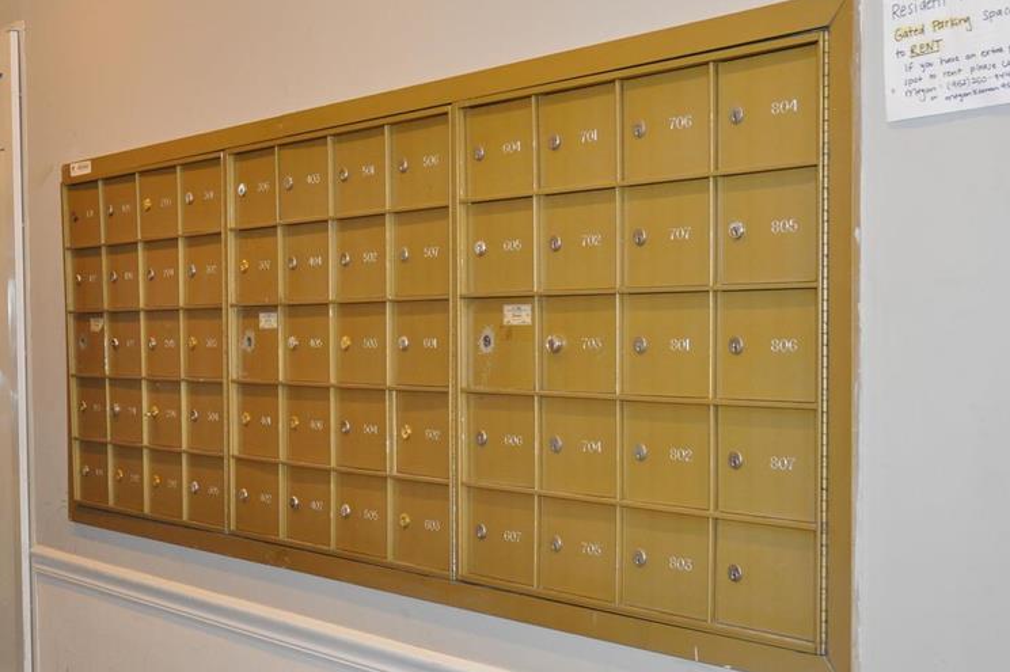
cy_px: 373
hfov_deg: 35.5
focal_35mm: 56
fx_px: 1561
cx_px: 336
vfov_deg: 24.3
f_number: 3.8
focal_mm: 27
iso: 800
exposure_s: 1/60
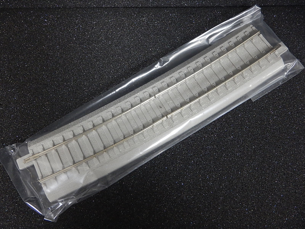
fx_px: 352
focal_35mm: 40
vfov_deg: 36.0
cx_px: 152
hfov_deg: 46.8
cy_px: 114
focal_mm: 7.2
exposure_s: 1/25
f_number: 4.2
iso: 400
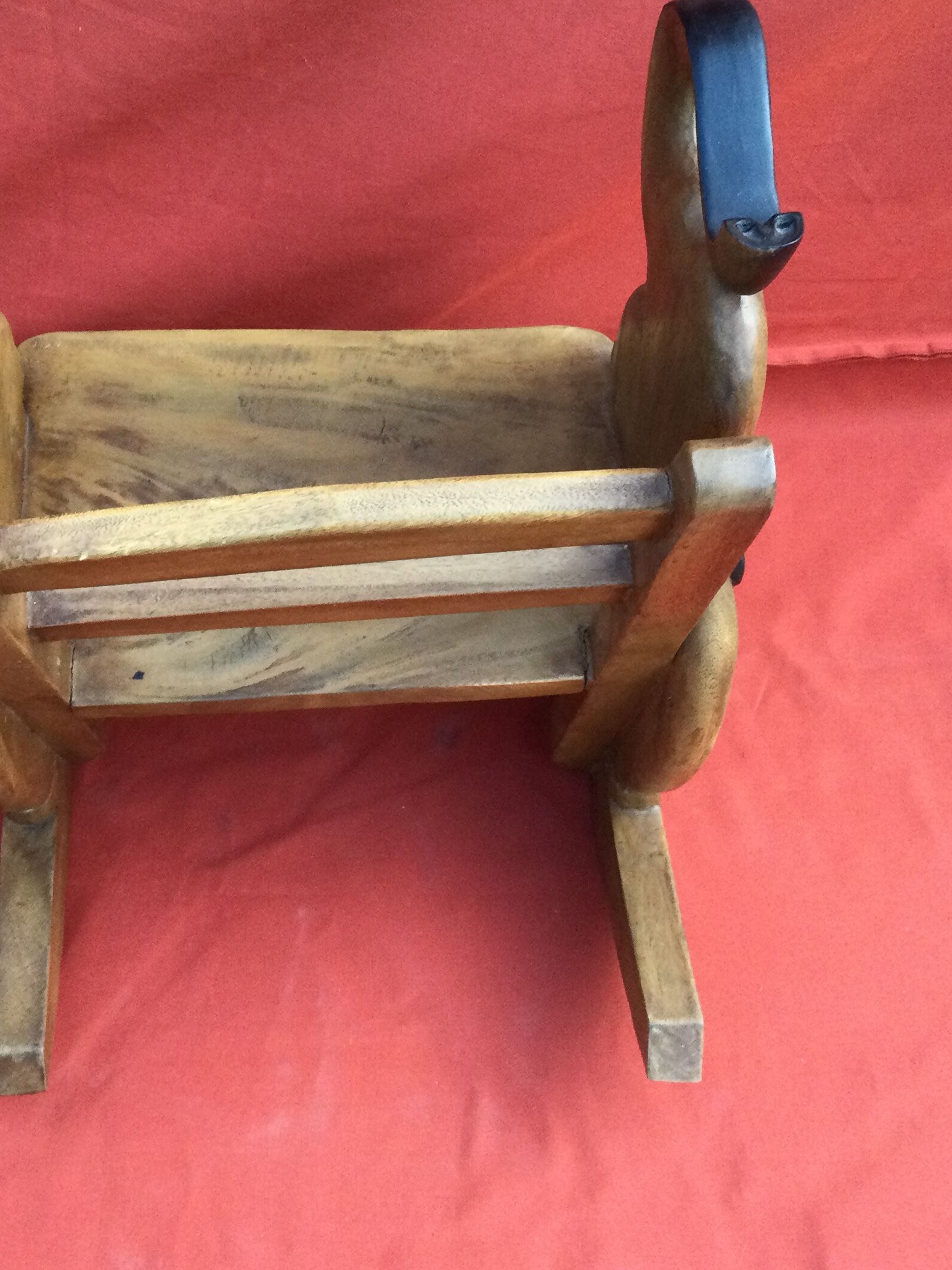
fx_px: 1760
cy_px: 548
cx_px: 340
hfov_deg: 30.1
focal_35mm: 48
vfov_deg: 39.6
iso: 64
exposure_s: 1/33
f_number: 2.4
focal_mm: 3.3
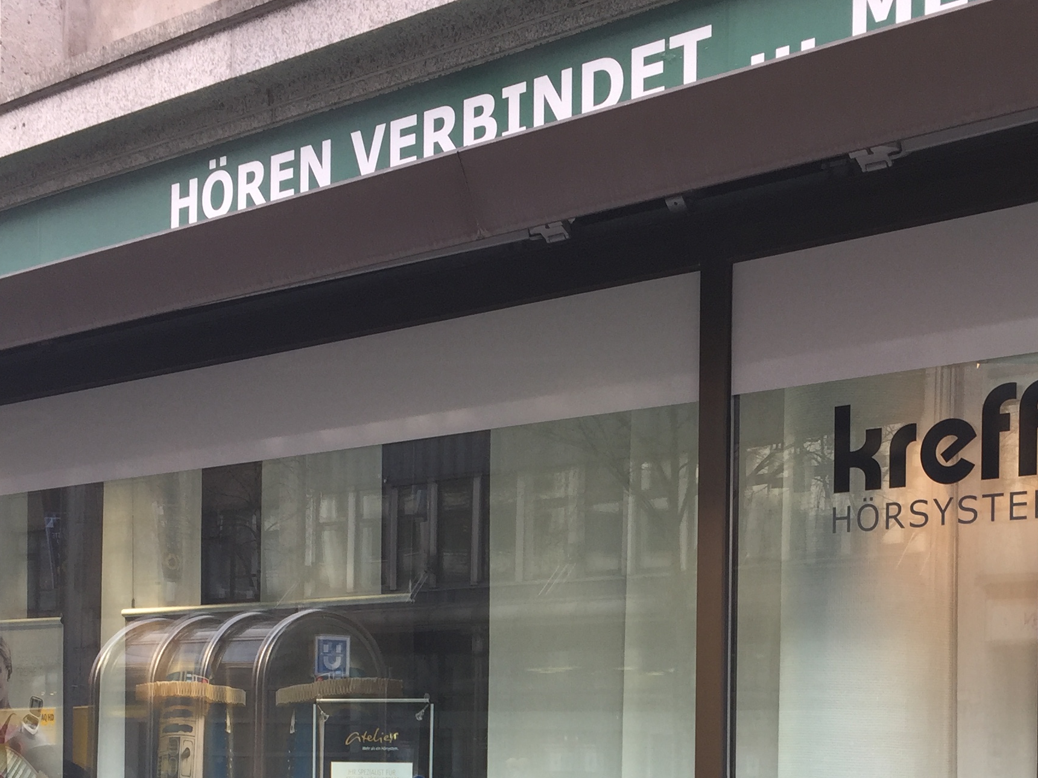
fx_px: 1649
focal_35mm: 55
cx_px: 658
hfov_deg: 34.7
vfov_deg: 25.6
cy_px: 725
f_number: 2.2
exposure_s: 1/107
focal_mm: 4.15
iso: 32
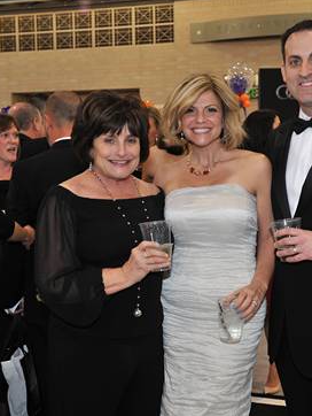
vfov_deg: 27.8
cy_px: 207
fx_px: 840
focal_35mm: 70
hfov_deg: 20.9
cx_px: 214
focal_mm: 48
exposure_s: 1/125
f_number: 5.6
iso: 1250
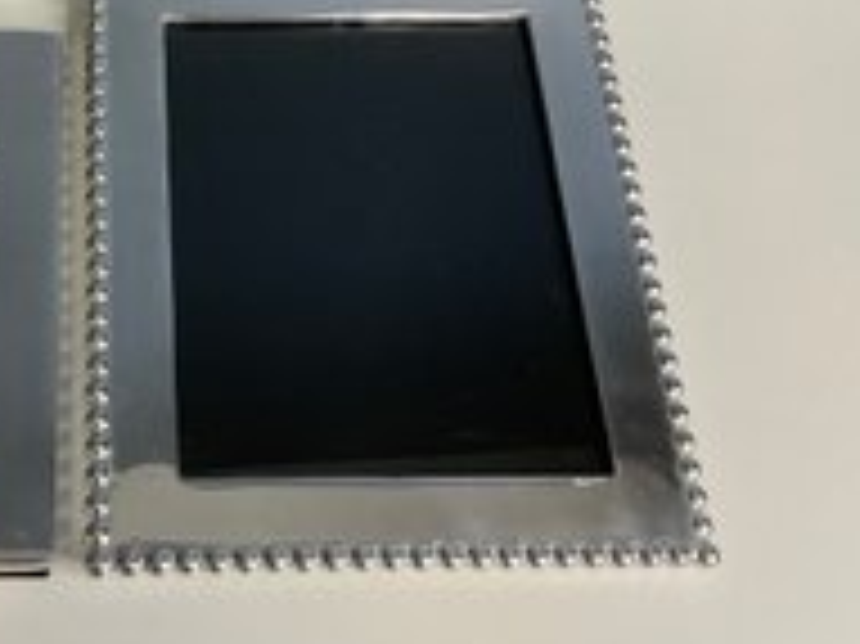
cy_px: 173
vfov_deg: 27.7
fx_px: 1291
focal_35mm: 52
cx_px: 128
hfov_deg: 35.2
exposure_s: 1/120
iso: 40
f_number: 1.8
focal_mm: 3
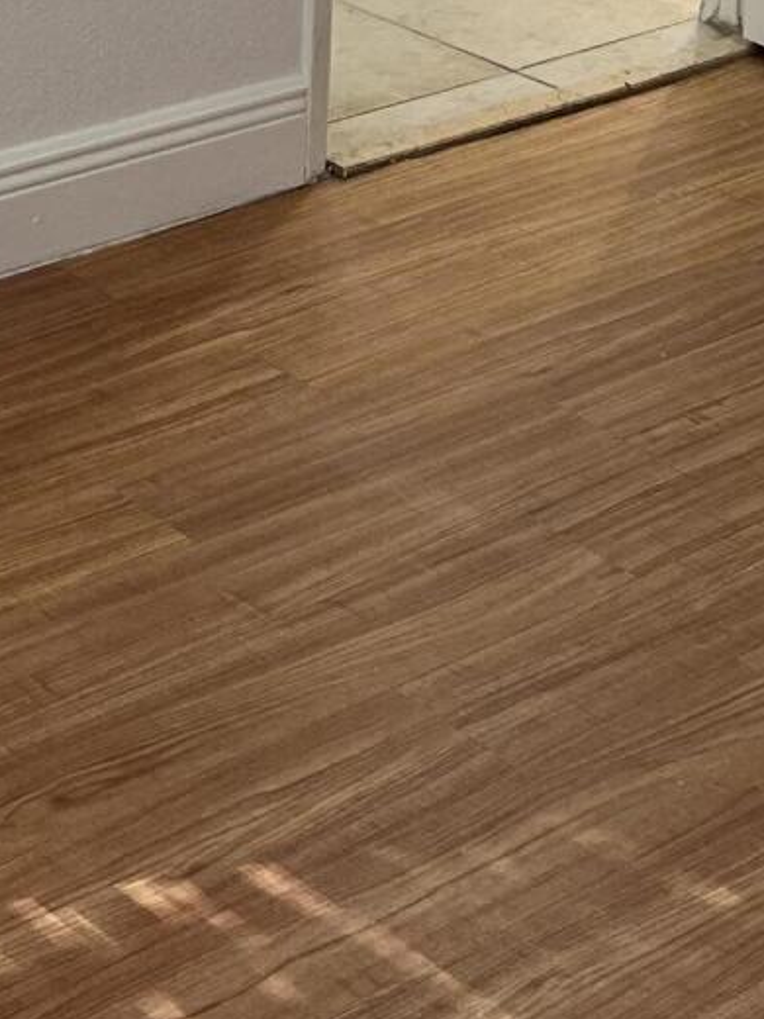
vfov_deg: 17.3
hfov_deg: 14.8
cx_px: 511
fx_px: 2943
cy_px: -586
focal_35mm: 100
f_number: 1.5
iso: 125
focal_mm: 5.7
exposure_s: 1/108
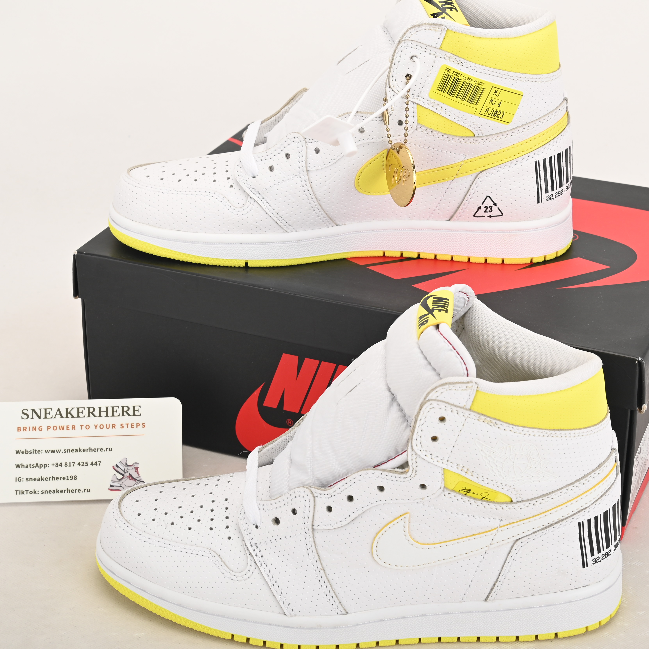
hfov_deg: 22.4
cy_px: 314
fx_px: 1633
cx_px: 388
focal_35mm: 77
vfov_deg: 22.5
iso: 100
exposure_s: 1/200
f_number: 11
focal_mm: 50
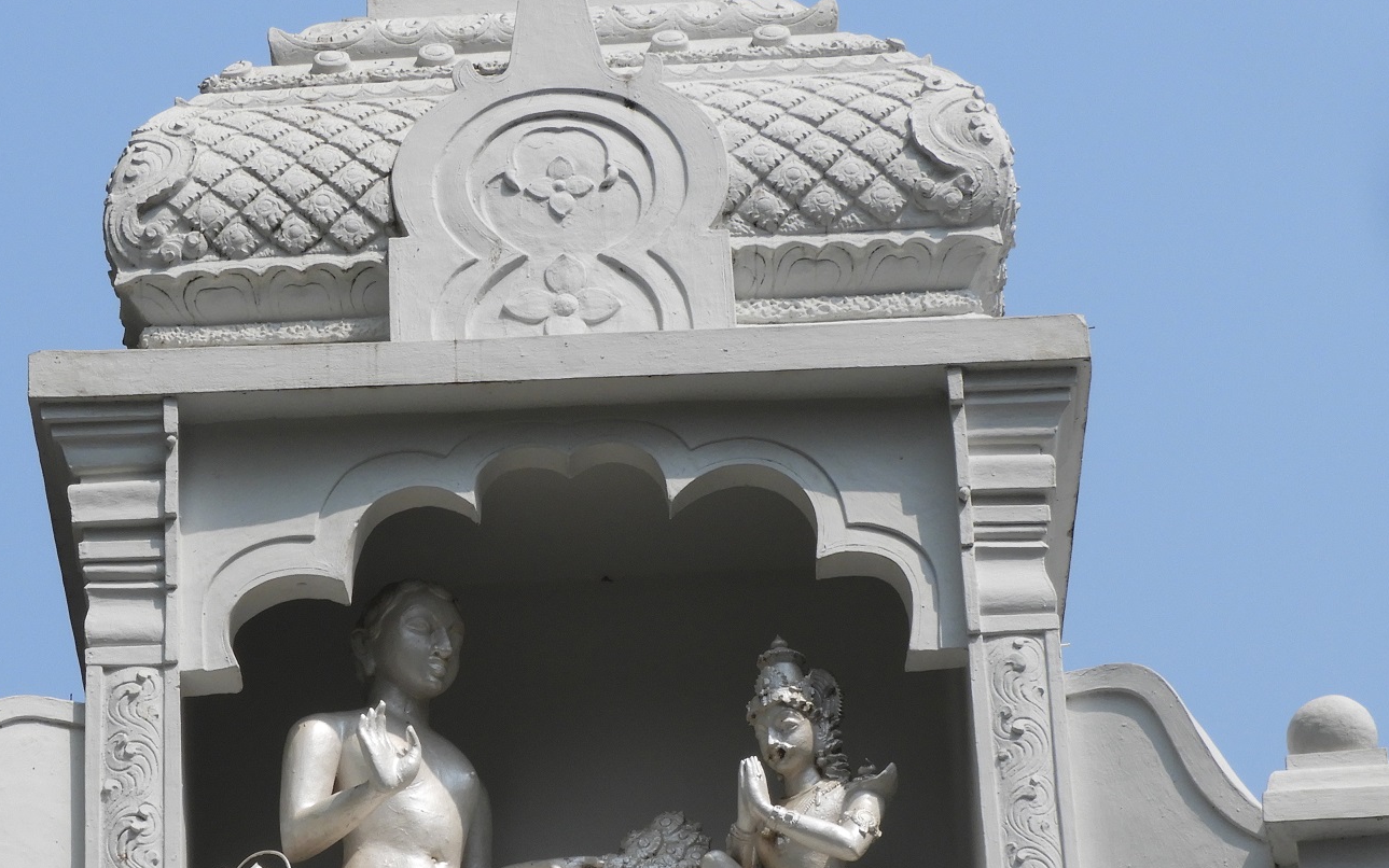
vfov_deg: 8.1
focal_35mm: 162
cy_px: 624
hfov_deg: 12.9
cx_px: 468
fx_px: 6133
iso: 100
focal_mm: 17
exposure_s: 1/1000
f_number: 4.8
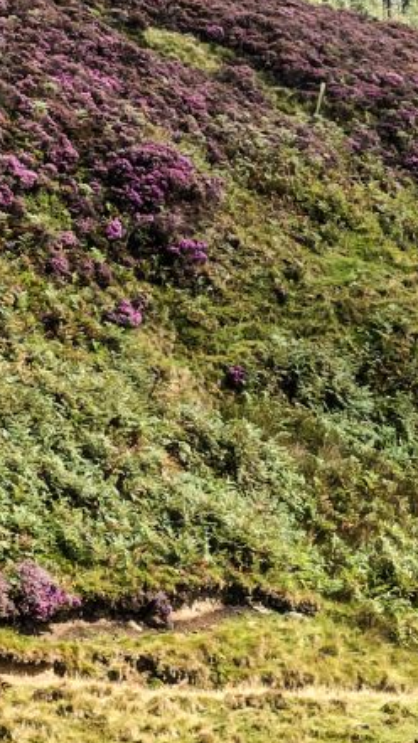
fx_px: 4218
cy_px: 383
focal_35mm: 214
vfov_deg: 10.1
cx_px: 1070
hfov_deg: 5.4
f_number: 22
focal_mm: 44
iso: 2000
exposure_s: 1/200
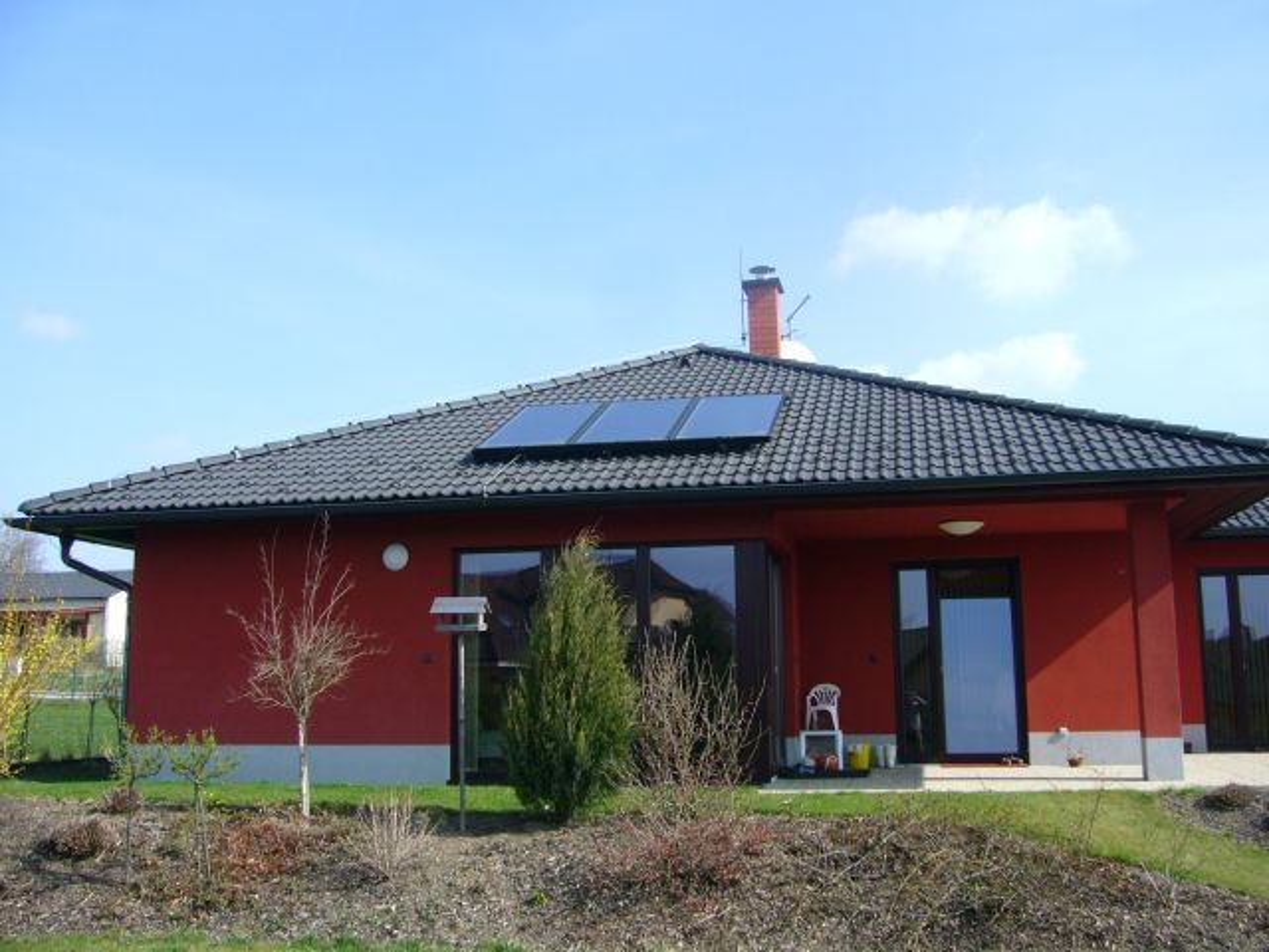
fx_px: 1283
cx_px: 634
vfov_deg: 40.7
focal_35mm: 35
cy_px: 476
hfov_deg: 52.6
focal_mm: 5.8
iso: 100
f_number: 5.6
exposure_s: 1/400
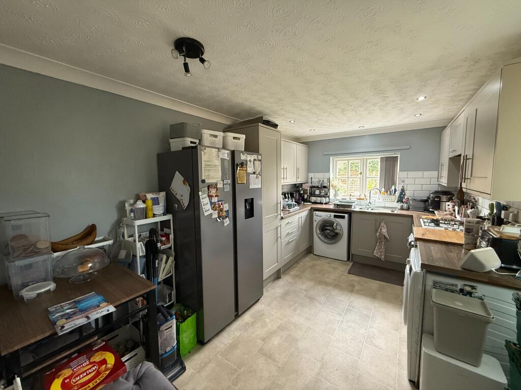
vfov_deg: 85.7
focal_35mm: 14
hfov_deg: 102.1
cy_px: 195
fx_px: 211
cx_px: 260
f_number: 2.2
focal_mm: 2.22
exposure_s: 1/100
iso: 500
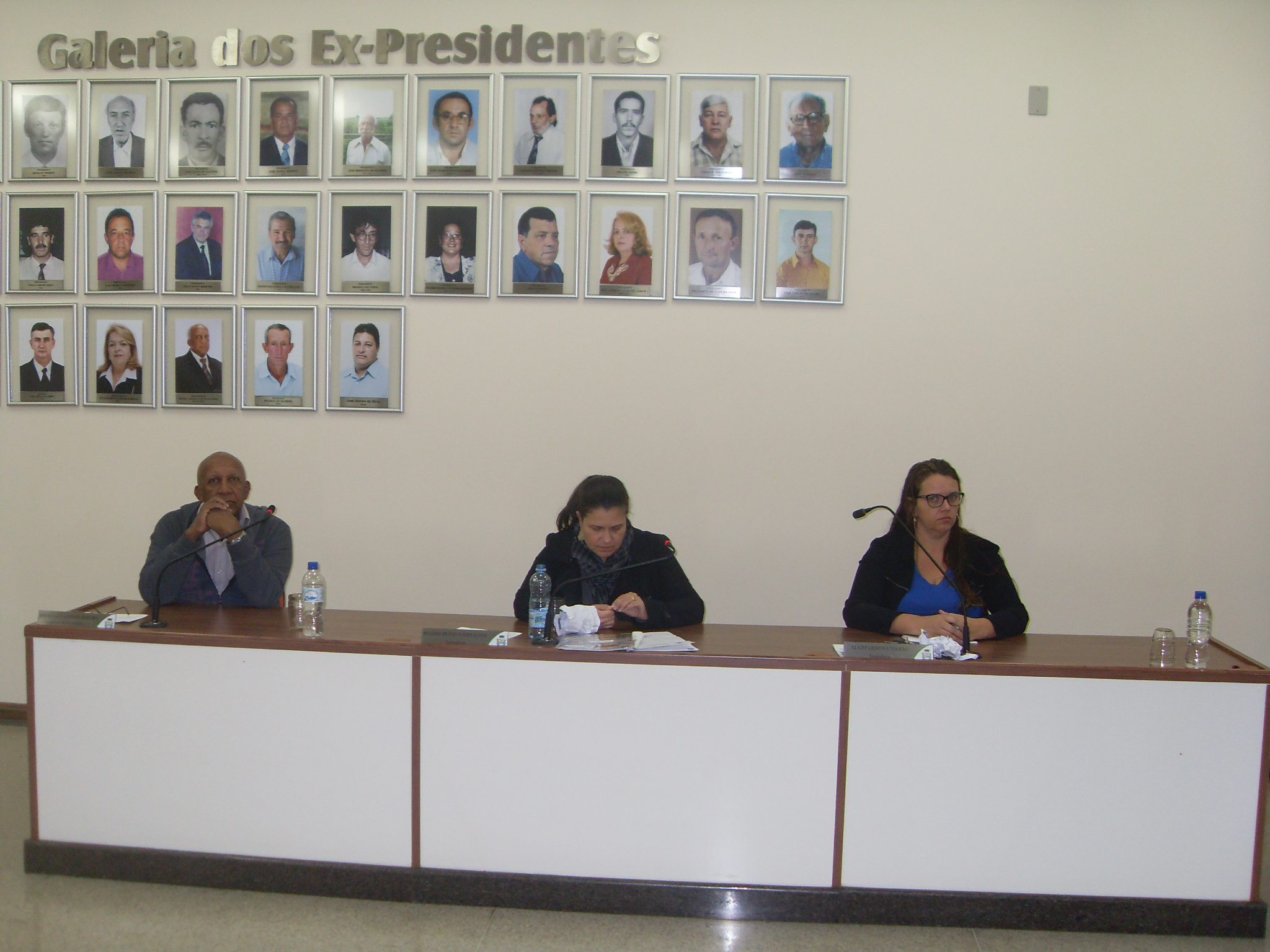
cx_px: 635
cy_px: 476
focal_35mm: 37
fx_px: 1357
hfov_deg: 50.1
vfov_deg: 38.7
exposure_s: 1/45
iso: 120
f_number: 2.8
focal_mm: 6.3
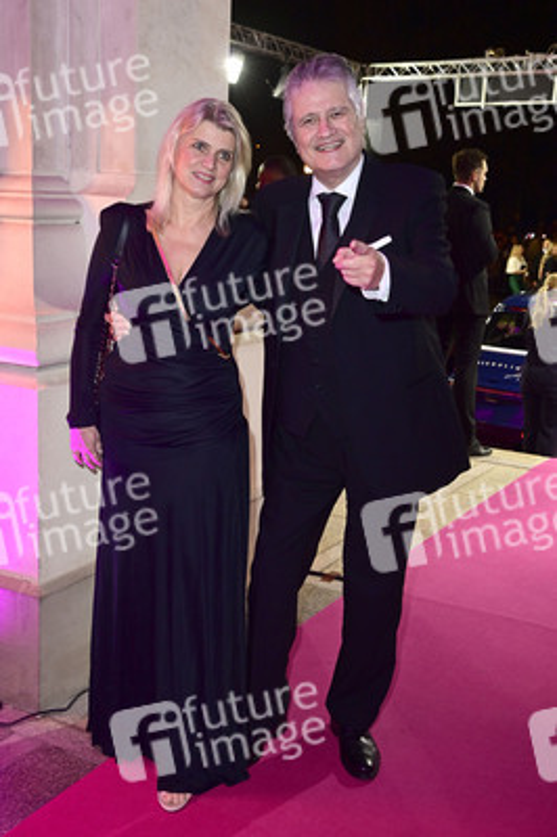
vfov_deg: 48.5
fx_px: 930
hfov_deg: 33.3
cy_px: 418
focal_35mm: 40
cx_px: 278
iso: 2000
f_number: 5.6
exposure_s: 1/80
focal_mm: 40
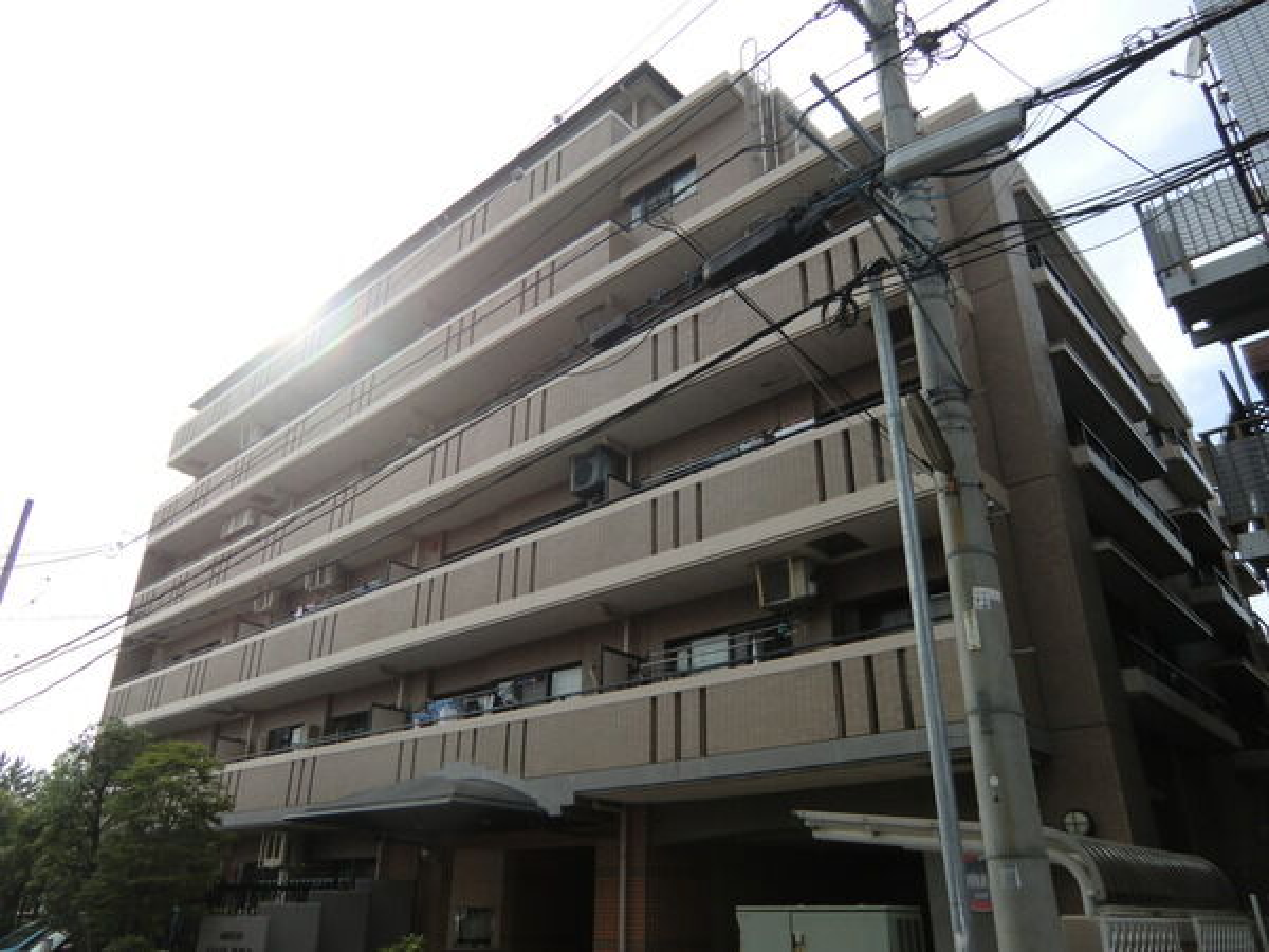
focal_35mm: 24
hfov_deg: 71.6
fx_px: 880
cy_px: 476
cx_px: 634
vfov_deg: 56.8
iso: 64
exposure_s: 1/400
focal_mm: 4.3
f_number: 3.2
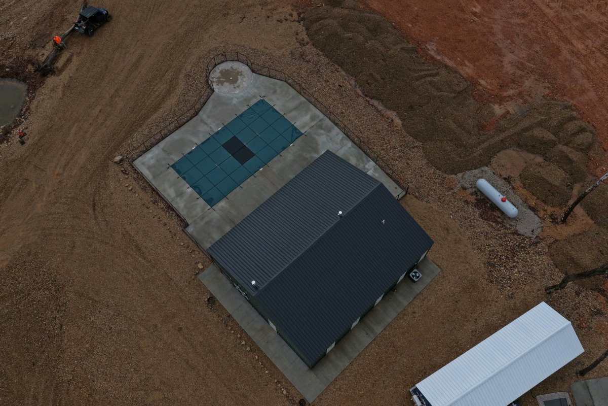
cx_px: 304
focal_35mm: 28
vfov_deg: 46.4
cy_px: 203
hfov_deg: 65.5
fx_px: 473
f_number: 2.8
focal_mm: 14.45
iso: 200
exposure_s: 1/2500
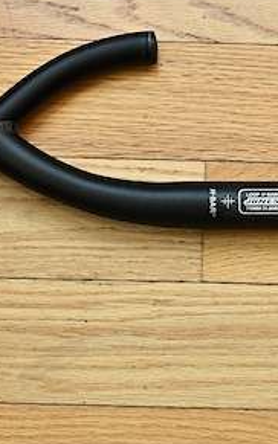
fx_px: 1357
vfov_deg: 18.6
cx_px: 258
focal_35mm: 112
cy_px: 236
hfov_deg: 11.6
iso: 100
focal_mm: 40
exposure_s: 1/30
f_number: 4
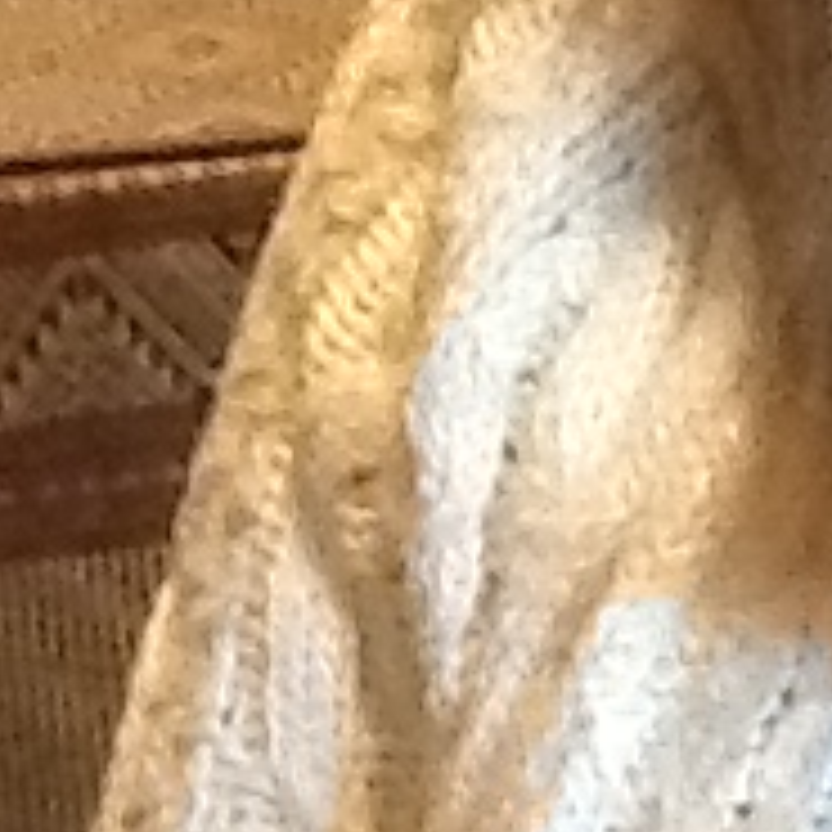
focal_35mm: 202
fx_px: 5493
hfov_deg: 8.3
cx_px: 1498
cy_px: -688
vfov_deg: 8.3
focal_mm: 2.03
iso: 400
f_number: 2.4
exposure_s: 1/15
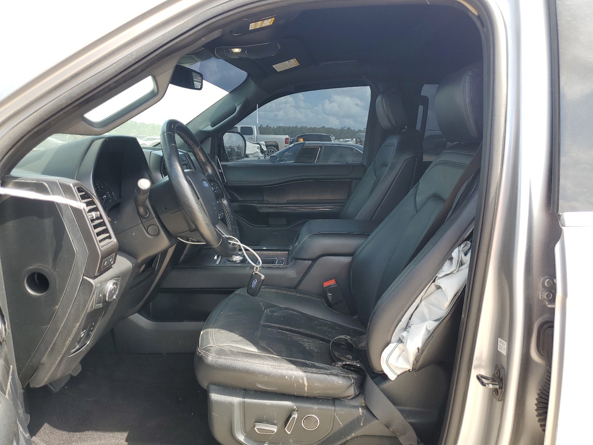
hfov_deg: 67.3
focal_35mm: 26
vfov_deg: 53.1
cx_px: 296
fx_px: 445
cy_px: 222
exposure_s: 1/500
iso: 50
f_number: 1.5
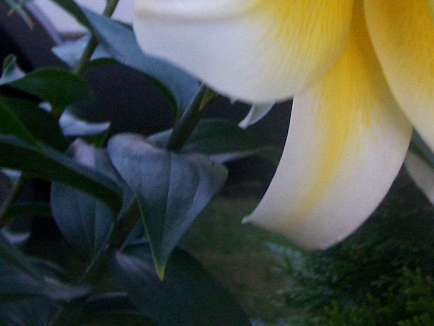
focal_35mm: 104
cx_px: 324
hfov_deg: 18.8
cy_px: 13
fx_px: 1304
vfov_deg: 14.0
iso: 140
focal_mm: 6.7
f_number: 2.8
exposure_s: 1/25
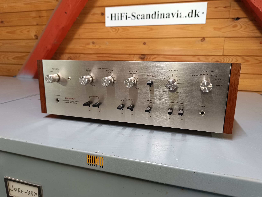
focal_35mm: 24
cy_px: 98
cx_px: 131
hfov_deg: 71.6
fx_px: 182
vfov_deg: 56.8
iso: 550
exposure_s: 1/33.3
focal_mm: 5.59
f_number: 1.88
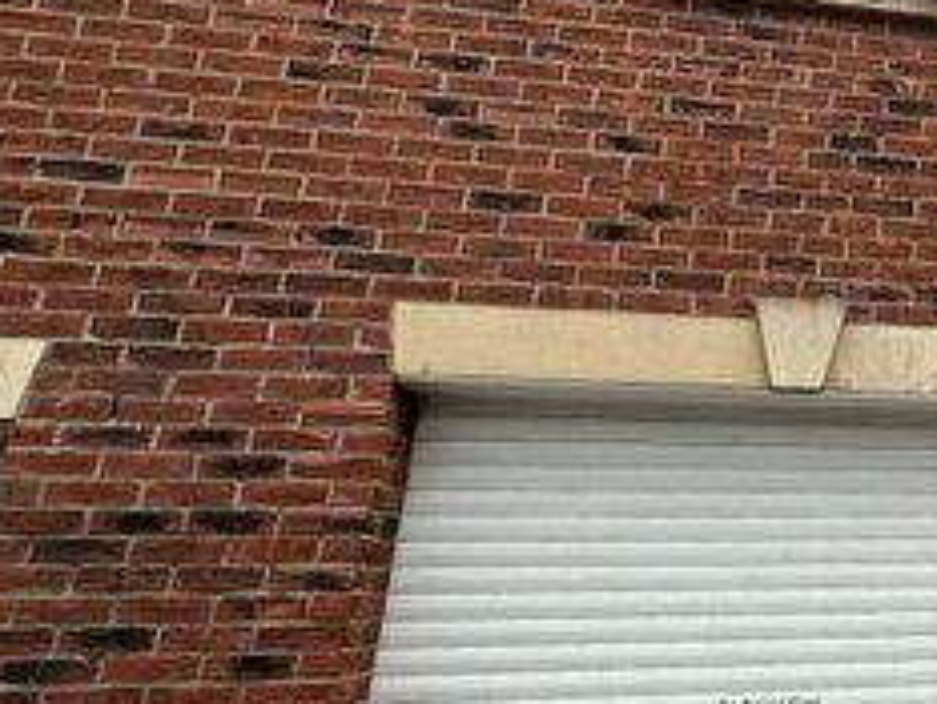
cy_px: 231
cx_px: 1110
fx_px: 1137
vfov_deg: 34.0
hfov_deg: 35.7
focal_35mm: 42
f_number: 2.2
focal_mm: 2.22
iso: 40
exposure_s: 1/622
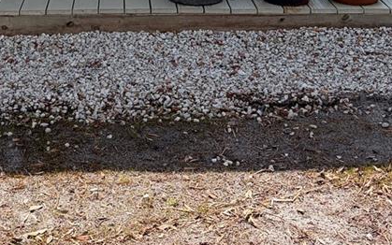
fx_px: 844
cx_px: 136
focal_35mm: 79
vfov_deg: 15.4
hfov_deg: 26.0
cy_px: -109
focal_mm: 5.96
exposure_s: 1/1550
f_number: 1.6
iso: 64
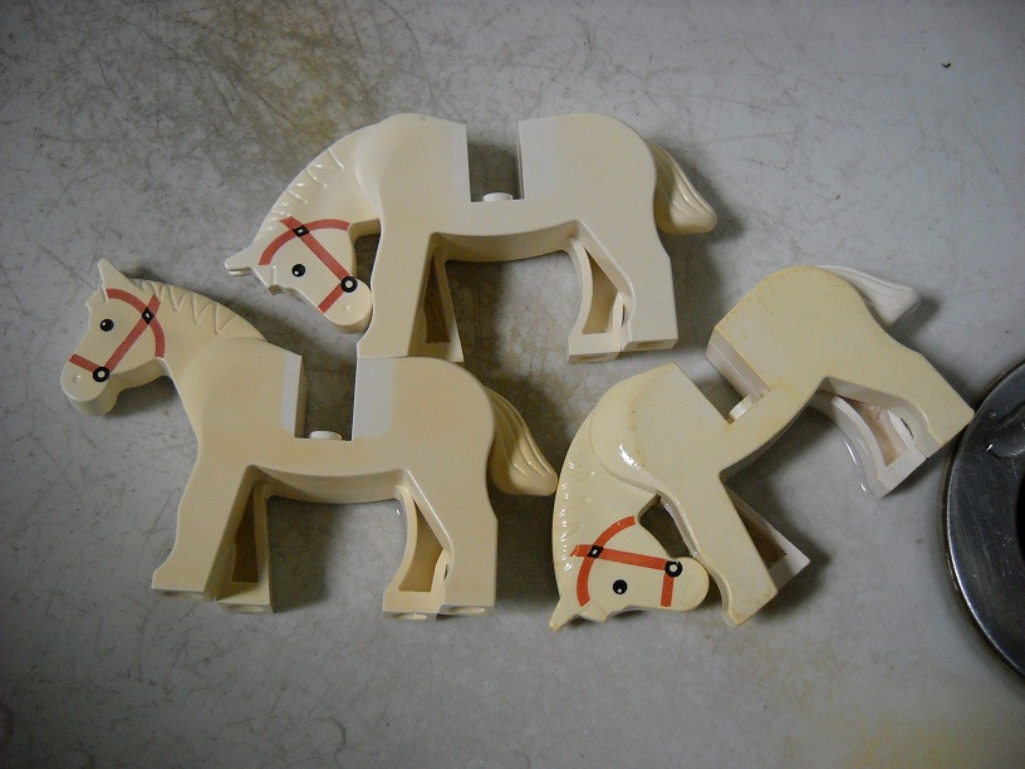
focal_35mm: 41
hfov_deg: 45.8
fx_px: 1214
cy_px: 384
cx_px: 512
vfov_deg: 35.1
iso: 400
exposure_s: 1/57
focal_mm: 6.72
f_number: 3.1
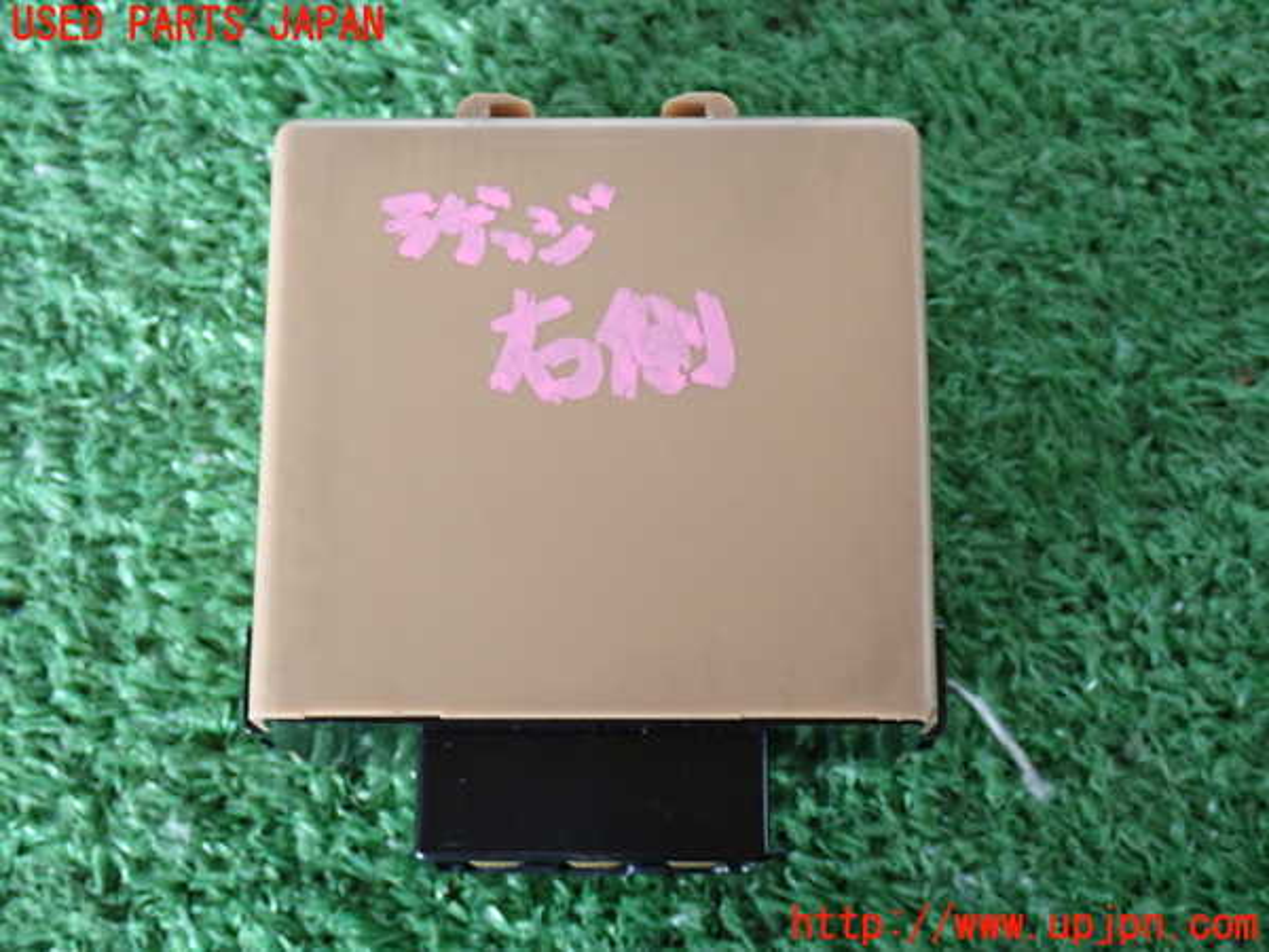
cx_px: 634
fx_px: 2273
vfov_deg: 23.7
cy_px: 476
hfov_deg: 31.2
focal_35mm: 62
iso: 800
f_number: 3.6
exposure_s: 1/30
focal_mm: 11.09
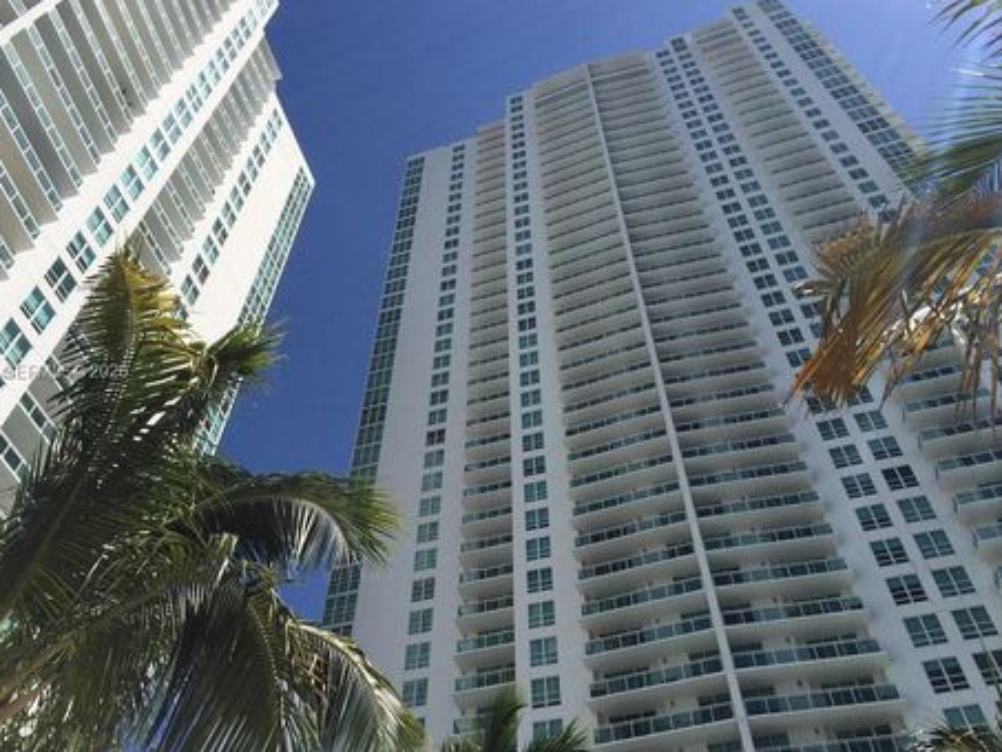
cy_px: 373
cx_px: 453
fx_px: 927
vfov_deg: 44.2
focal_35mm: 32
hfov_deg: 56.7
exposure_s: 1/4115
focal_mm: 4.15
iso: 32
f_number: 2.2
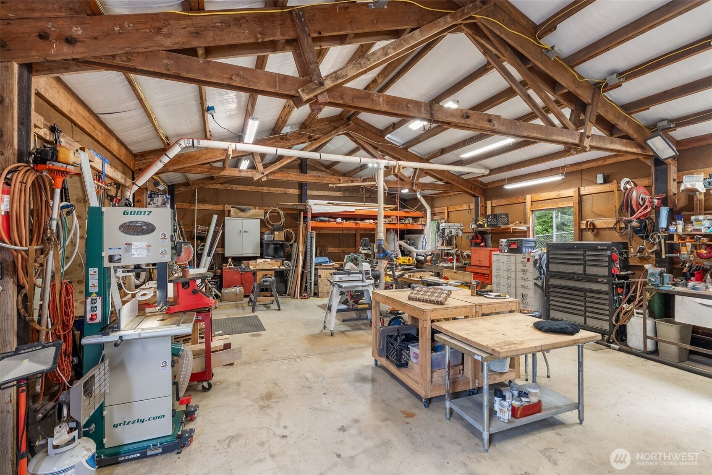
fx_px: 317
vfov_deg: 73.8
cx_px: 356
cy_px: 238
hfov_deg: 96.7
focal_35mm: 16
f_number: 9
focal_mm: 16
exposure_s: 1/2.5
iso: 500
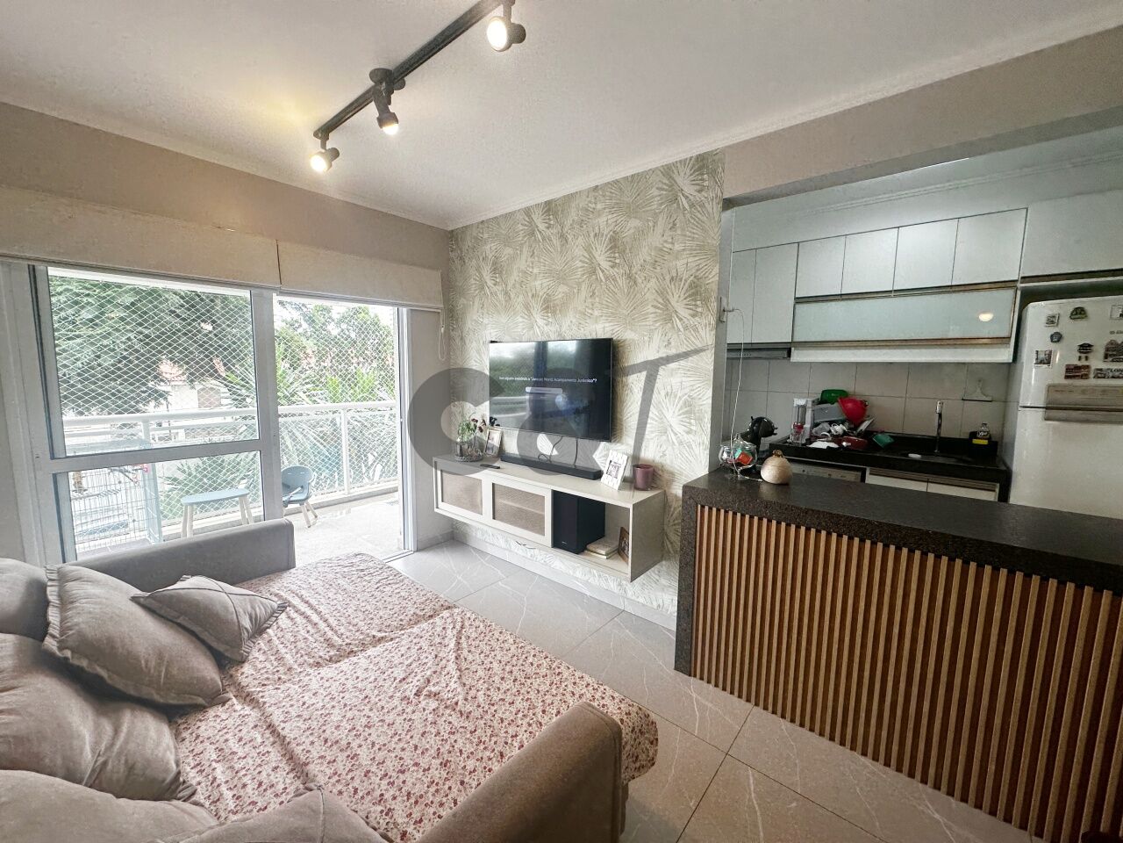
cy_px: 422
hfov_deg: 102.1
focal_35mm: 14
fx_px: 454
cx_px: 562
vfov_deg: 85.7
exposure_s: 1/120
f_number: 2.2
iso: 64
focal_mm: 2.22
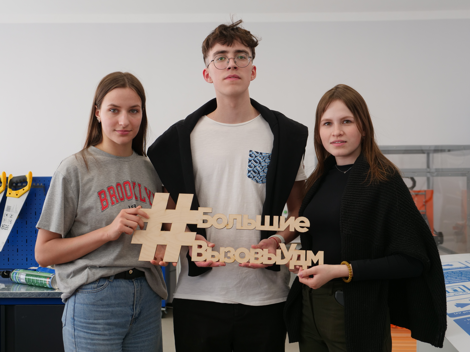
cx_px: 235
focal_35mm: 46
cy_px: 176
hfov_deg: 41.2
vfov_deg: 31.5
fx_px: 625
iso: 200
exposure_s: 1/160
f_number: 2.8
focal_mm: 23
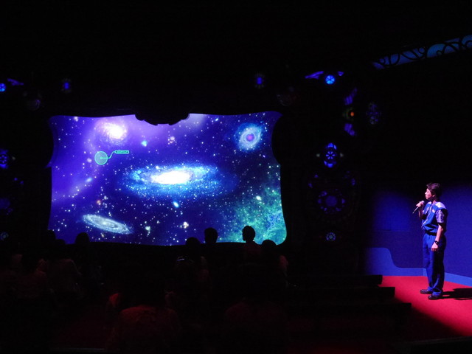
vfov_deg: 37.7
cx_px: 236
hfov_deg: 49.0
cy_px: 177
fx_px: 518
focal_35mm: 38
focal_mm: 19
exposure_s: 1/50
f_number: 4.1
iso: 3200
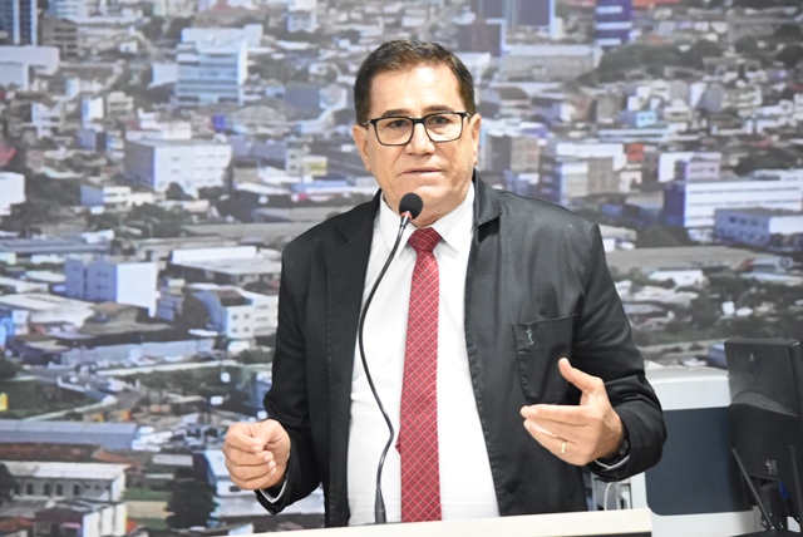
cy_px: 268
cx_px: 402
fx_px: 3081
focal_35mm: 138
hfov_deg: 14.8
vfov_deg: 10.0
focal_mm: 92
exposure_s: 1/40
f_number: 4.5
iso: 4000
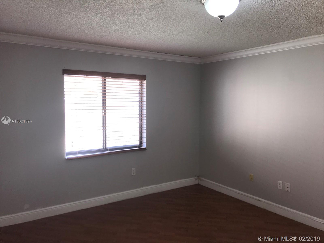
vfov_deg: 49.7
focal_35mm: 28
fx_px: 262
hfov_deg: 63.4
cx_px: 162
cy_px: 122
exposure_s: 1/40
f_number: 1.8
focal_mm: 3.99
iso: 20
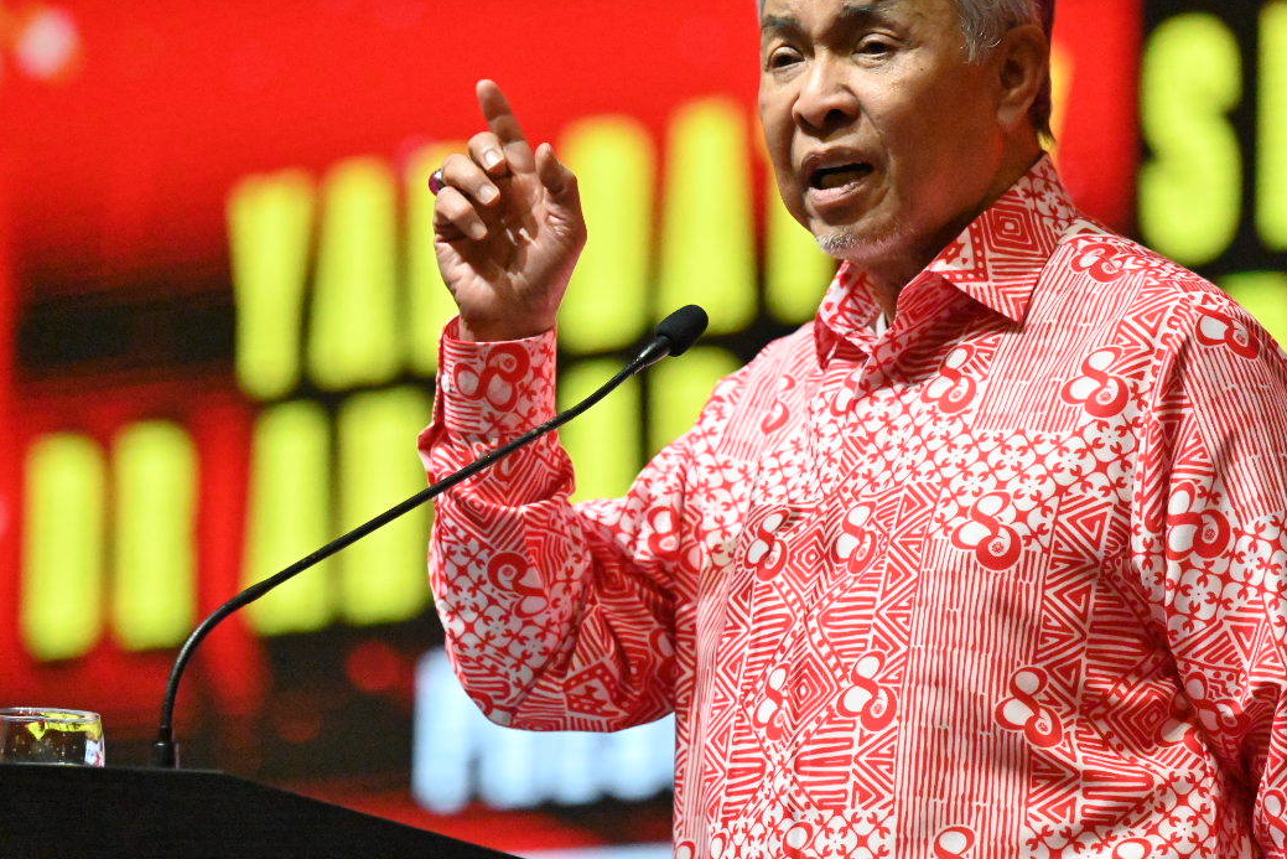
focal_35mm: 265
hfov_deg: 7.8
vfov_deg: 5.2
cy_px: 418
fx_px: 9474
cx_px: 664
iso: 10000
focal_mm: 170
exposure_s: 1/2000
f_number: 3.2
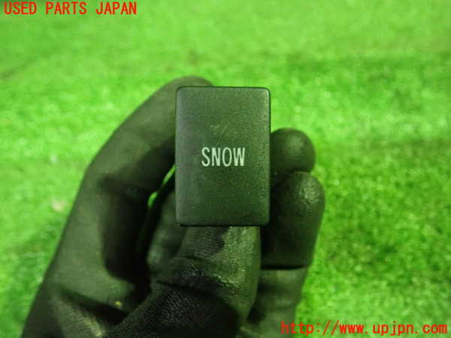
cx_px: 226
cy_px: 169
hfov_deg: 60.0
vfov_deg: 46.8
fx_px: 391
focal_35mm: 30
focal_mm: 5.5
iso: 1250
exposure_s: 1/30
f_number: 2.3
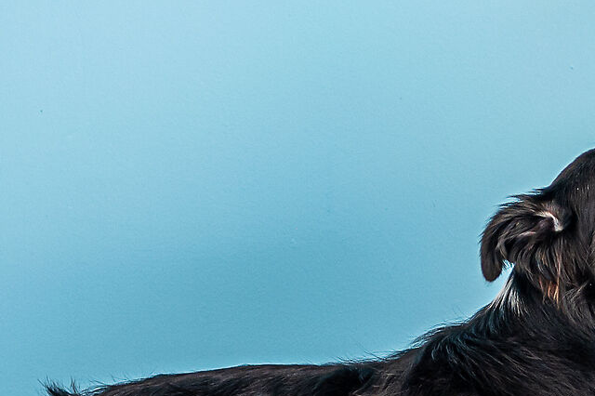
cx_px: 721
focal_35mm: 150
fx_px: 2478
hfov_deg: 13.3
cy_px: 332
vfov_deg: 9.1
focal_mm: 40
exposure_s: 1/1000
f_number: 2
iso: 400
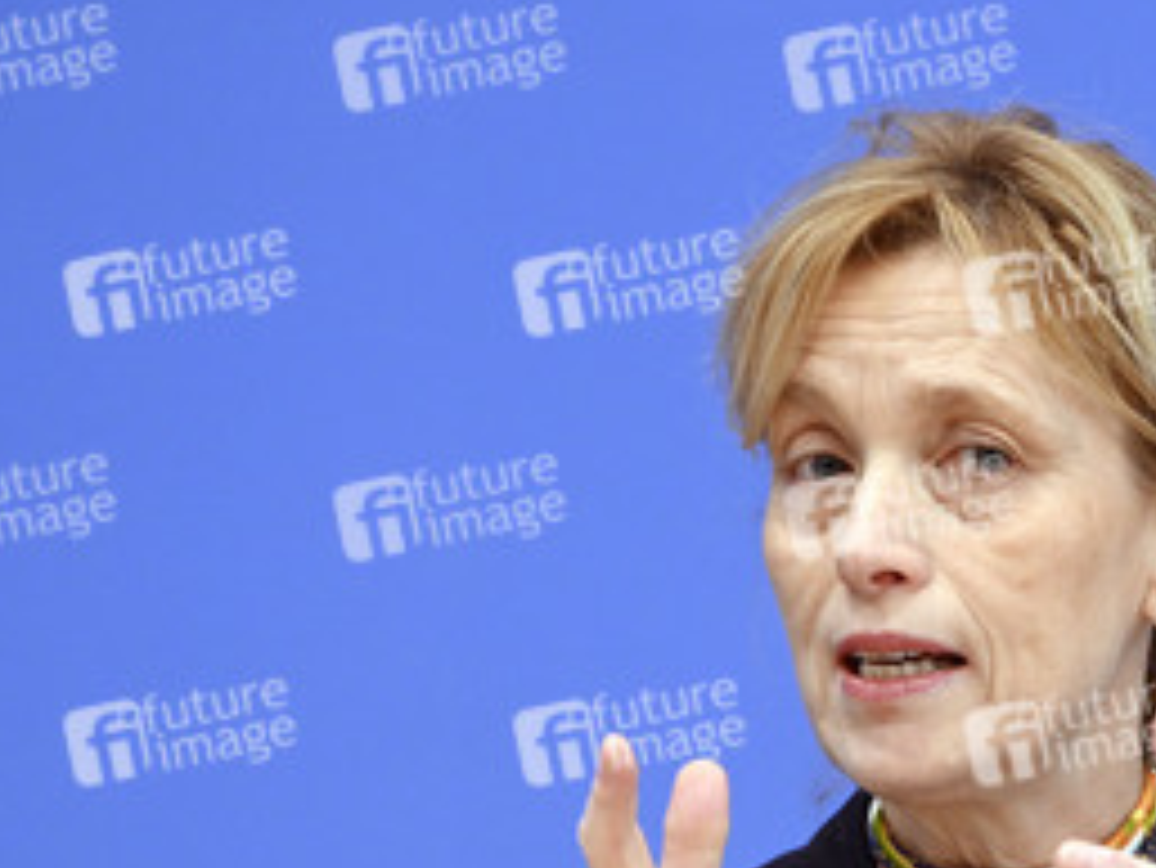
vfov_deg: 7.4
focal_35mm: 202
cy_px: 621
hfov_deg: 9.8
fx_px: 6749
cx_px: 960
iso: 3200
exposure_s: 1/320
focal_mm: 120
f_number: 6.3
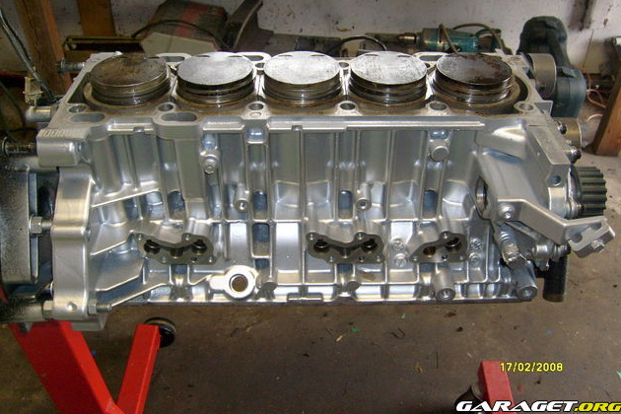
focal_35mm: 37
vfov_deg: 35.9
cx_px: 310
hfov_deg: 51.9
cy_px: 179
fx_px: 638
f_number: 2.8
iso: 100
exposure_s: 1/45
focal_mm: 5.8
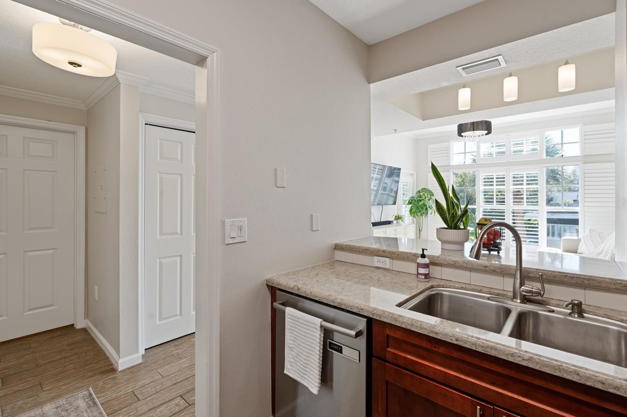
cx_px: 327
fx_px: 296
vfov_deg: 70.4
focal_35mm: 17
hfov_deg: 93.2
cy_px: 202
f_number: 7.1
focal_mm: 16
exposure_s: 1/6
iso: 100
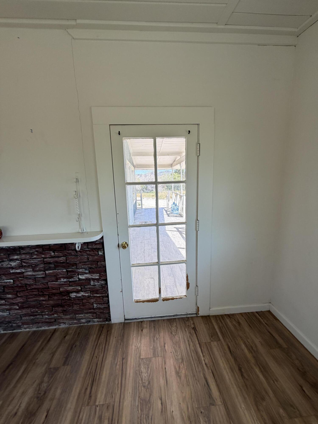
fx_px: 171
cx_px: 159
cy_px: 212
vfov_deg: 102.1
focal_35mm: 14
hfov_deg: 85.7
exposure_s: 1/145
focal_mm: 2.22
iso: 50
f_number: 2.2
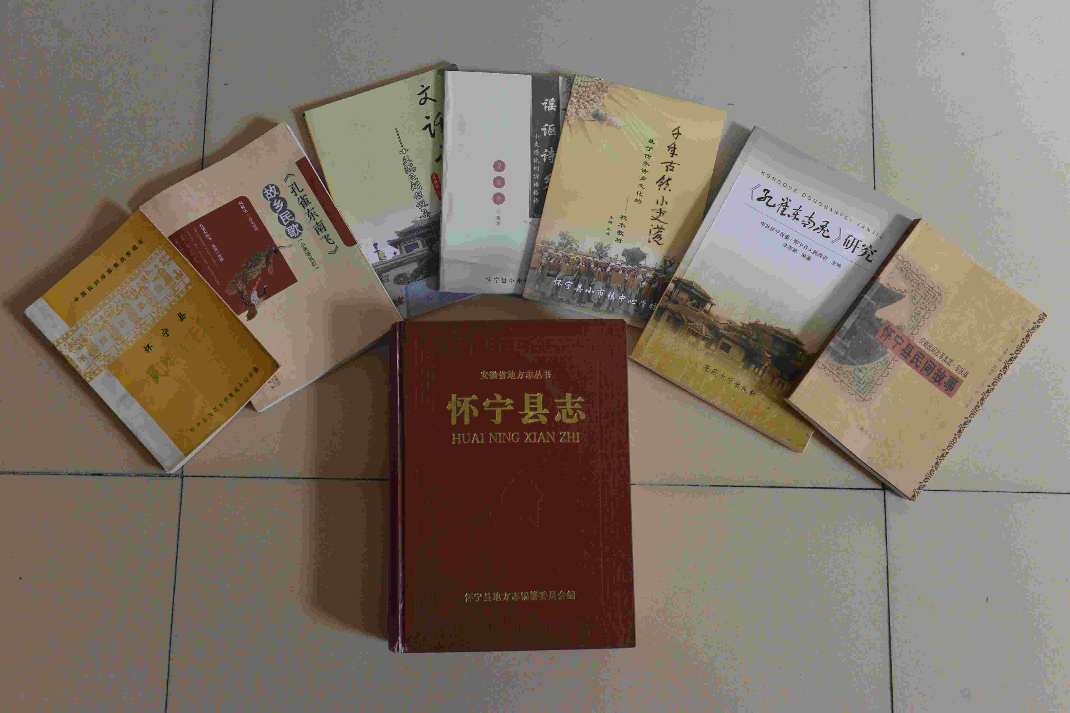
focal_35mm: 35
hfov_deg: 54.4
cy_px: 356
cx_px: 535
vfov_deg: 37.9
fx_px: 1040
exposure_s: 1/160
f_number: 7.1
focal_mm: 35
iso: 800
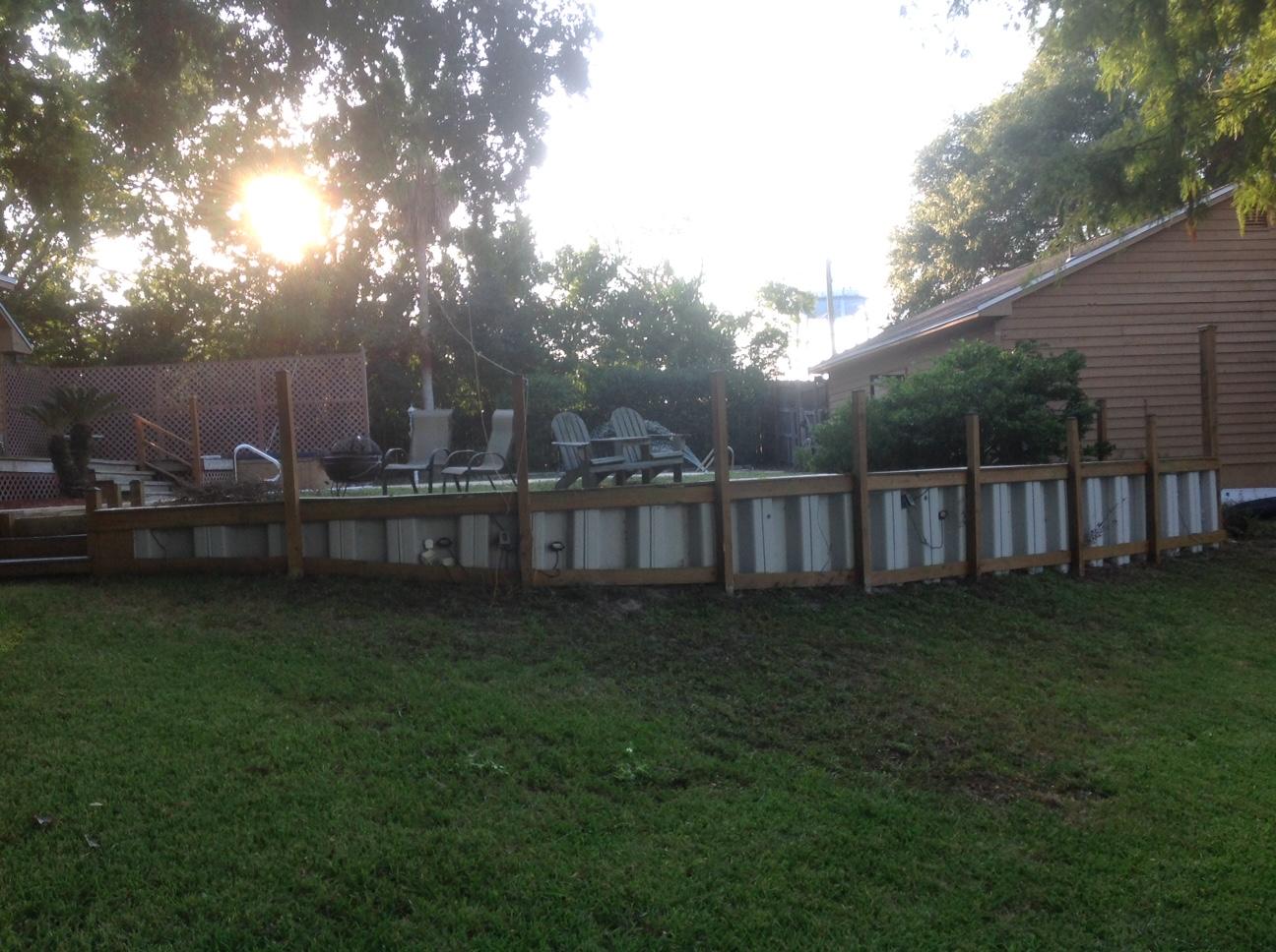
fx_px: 1288
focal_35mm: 35
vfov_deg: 40.6
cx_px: 638
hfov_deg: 52.7
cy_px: 476
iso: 50
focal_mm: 4.28
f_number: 2.4
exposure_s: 1/242
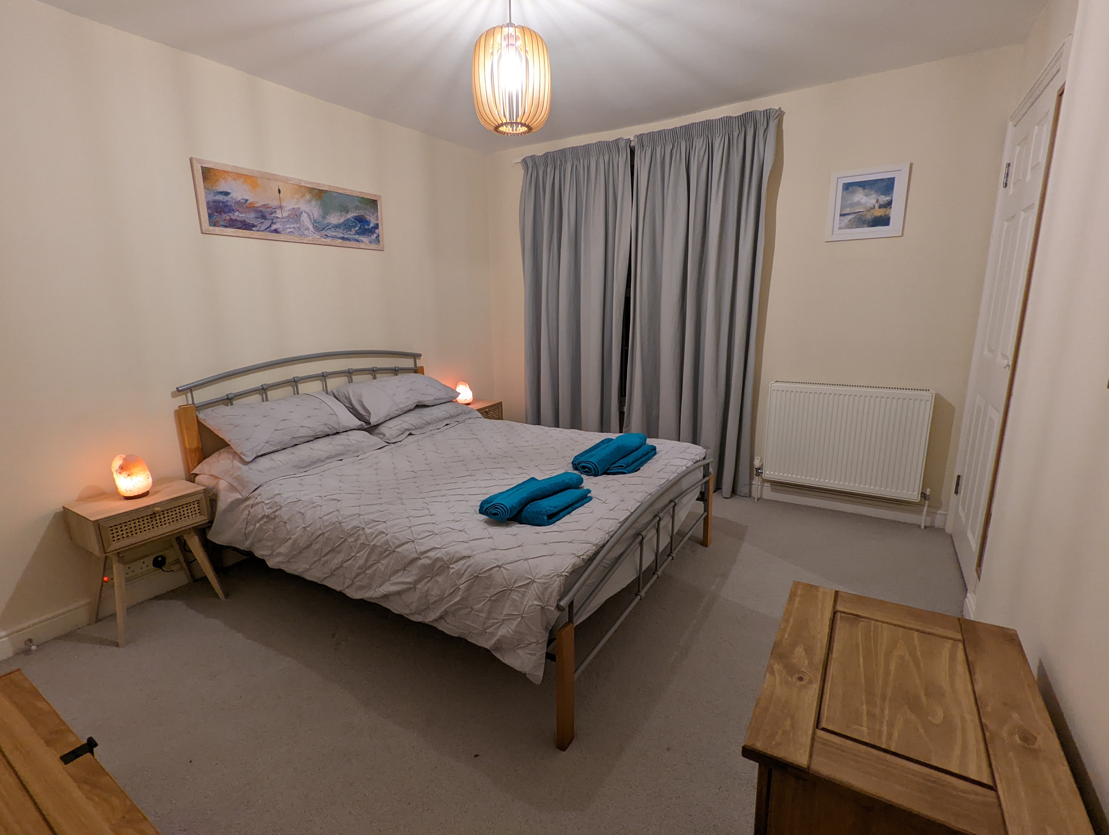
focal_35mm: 16
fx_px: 513
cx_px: 554
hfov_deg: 94.4
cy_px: 418
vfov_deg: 78.2
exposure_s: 1/25
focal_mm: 2.35
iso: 306
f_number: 2.2
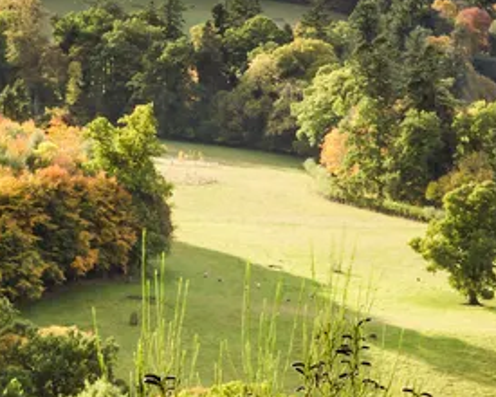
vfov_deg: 7.4
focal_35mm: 209
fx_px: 3061
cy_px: -4
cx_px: -90
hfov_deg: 9.2
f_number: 11
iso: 100
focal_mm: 45
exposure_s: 1/20
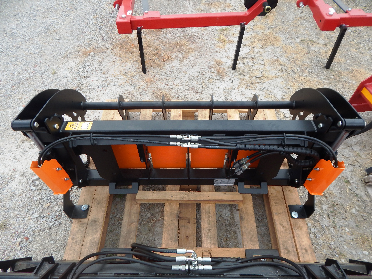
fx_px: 236
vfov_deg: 61.1
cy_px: 140
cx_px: 186
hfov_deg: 76.4
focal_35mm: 22
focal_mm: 4
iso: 125
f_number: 3
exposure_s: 1/200
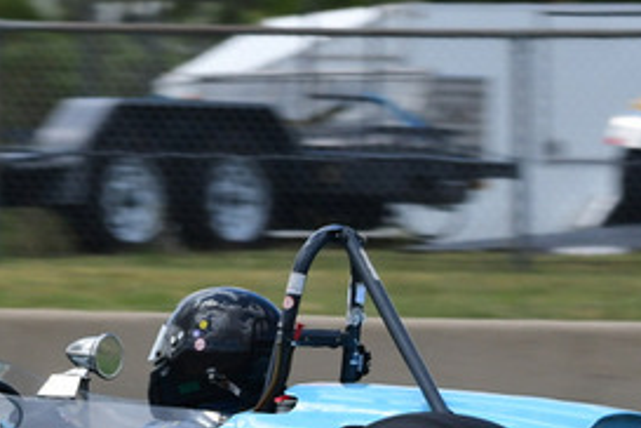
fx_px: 15650
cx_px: 275
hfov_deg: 2.3
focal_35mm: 879
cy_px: 325
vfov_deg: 1.6
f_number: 11
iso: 640
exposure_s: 1/640
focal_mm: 200
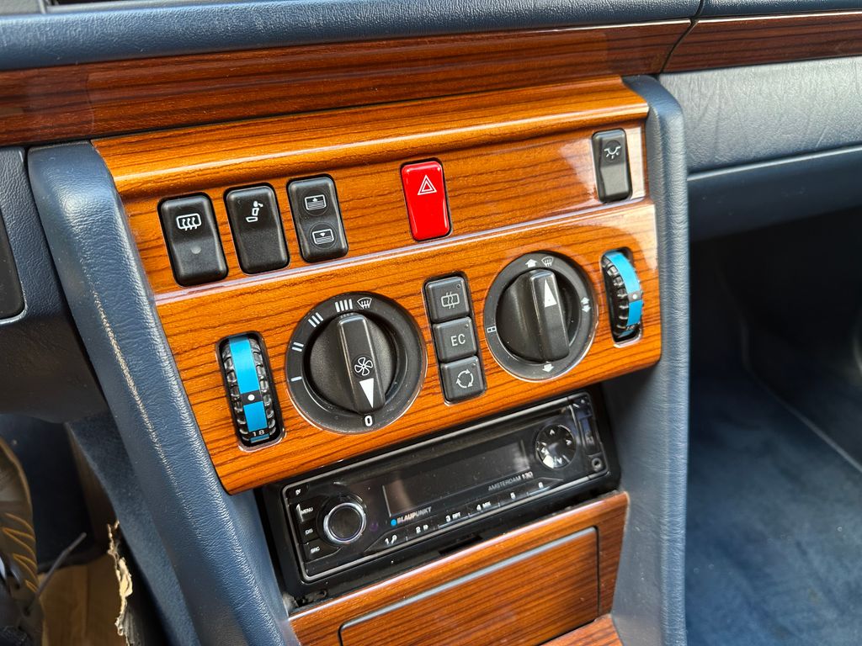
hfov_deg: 71.6
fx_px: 598
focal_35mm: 24
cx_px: 431
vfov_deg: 56.8
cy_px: 323
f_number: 1.78
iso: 160
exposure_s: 1/121
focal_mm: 6.86
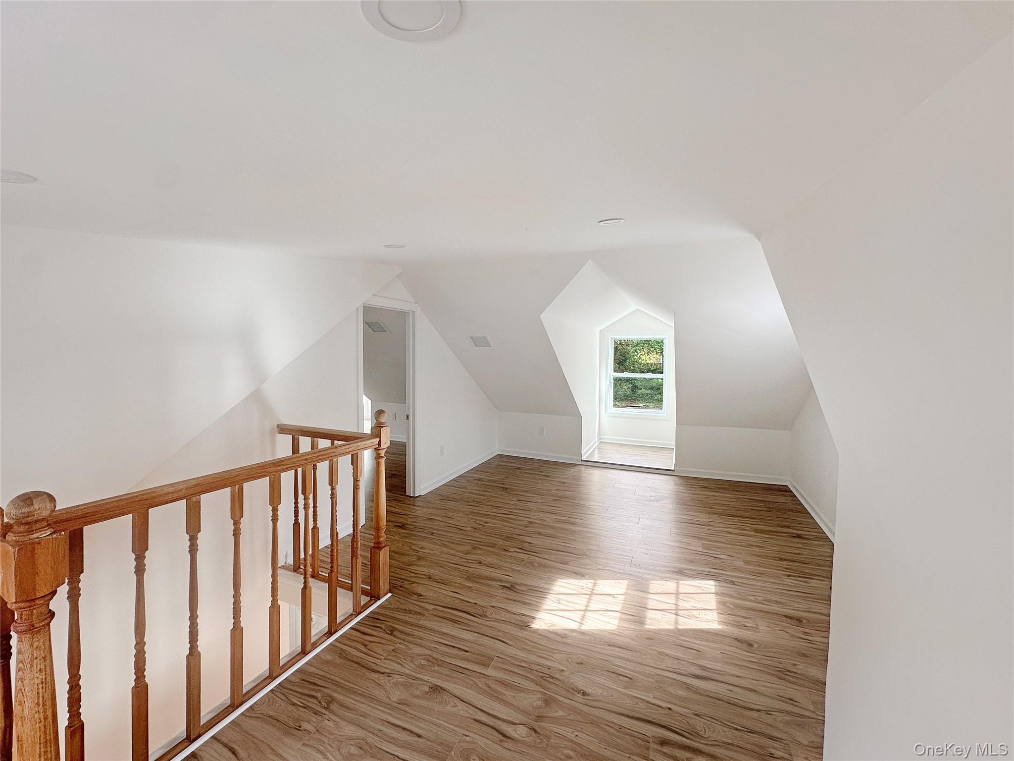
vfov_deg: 85.7
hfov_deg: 102.1
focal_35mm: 14
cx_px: 507
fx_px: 410
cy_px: 380
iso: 80
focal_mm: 2.22
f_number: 2.2
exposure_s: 1/99
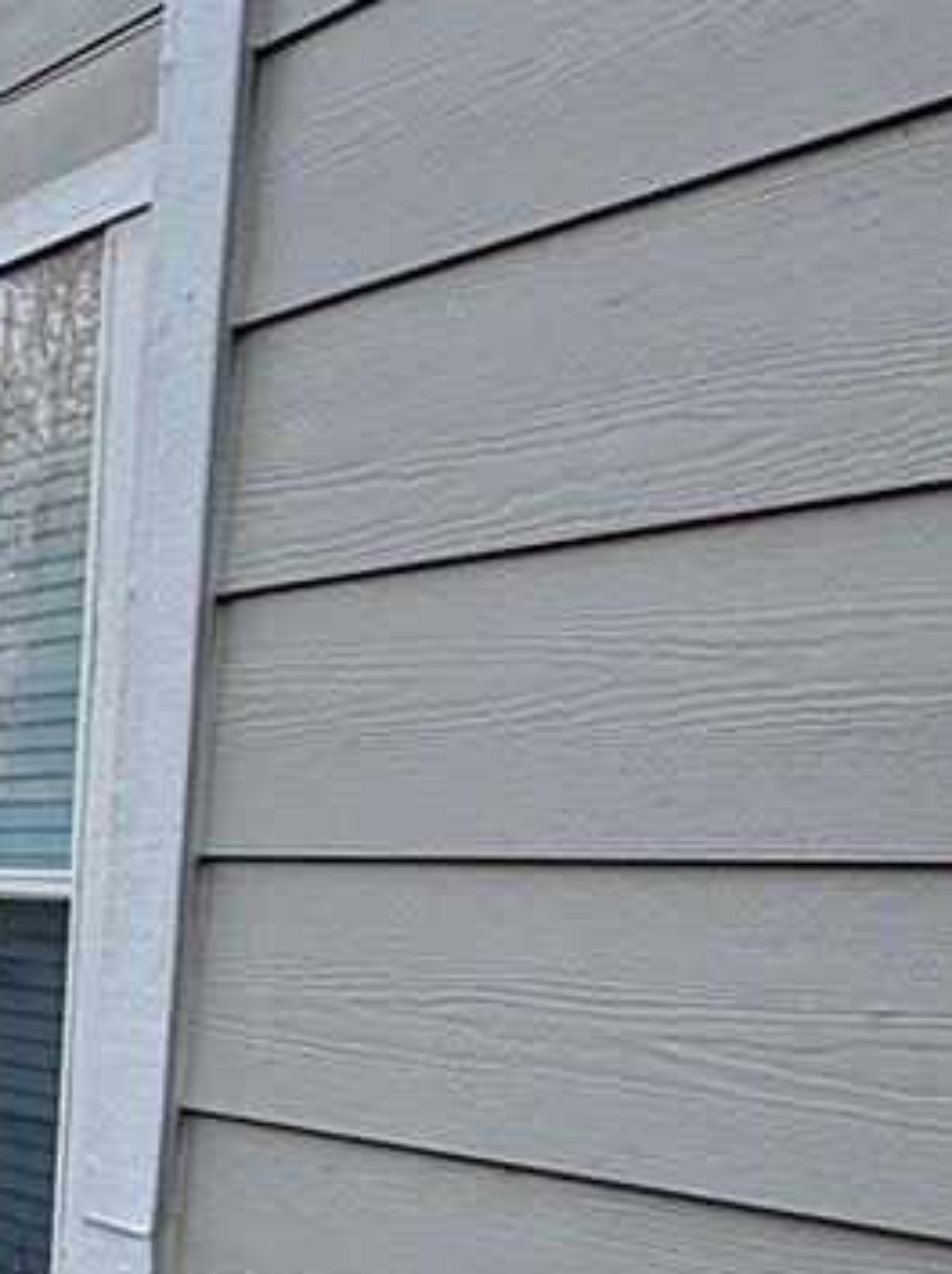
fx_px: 2241
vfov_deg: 30.4
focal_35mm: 61
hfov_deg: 17.6
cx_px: -909
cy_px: 1126
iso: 50
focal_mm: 2.22
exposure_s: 1/328
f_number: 2.2
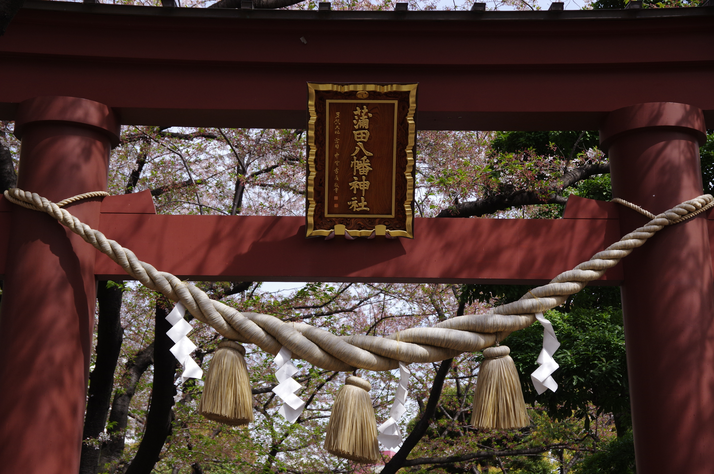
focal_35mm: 79
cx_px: 357
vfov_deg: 17.2
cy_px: 237
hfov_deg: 25.7
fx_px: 1565
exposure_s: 1/1000
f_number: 7.1
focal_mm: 53
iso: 400
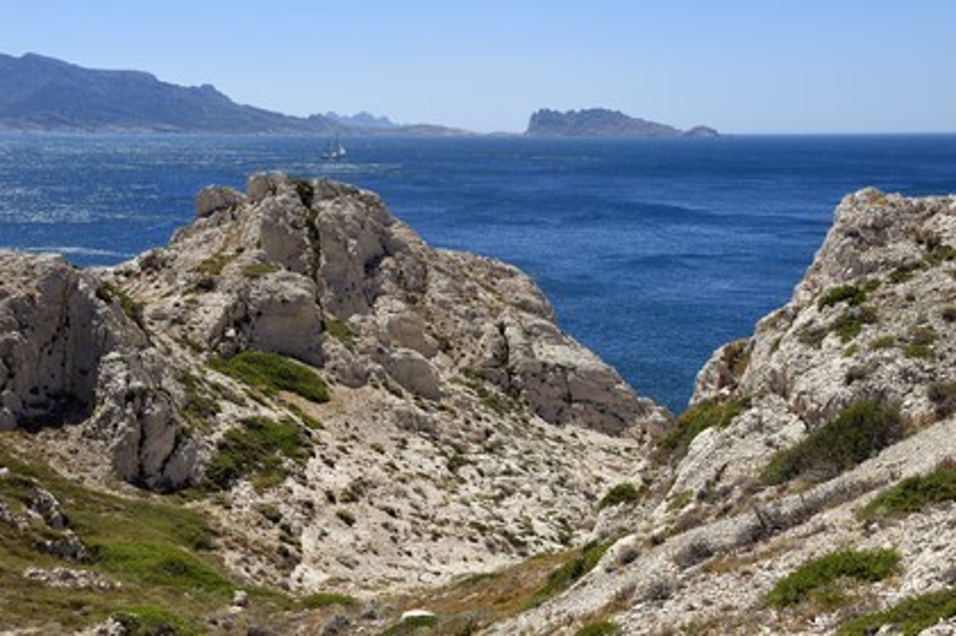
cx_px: 478
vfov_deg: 25.9
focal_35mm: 52
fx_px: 1380
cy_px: 318
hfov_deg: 38.2
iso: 200
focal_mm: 52
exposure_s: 1/400
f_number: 11
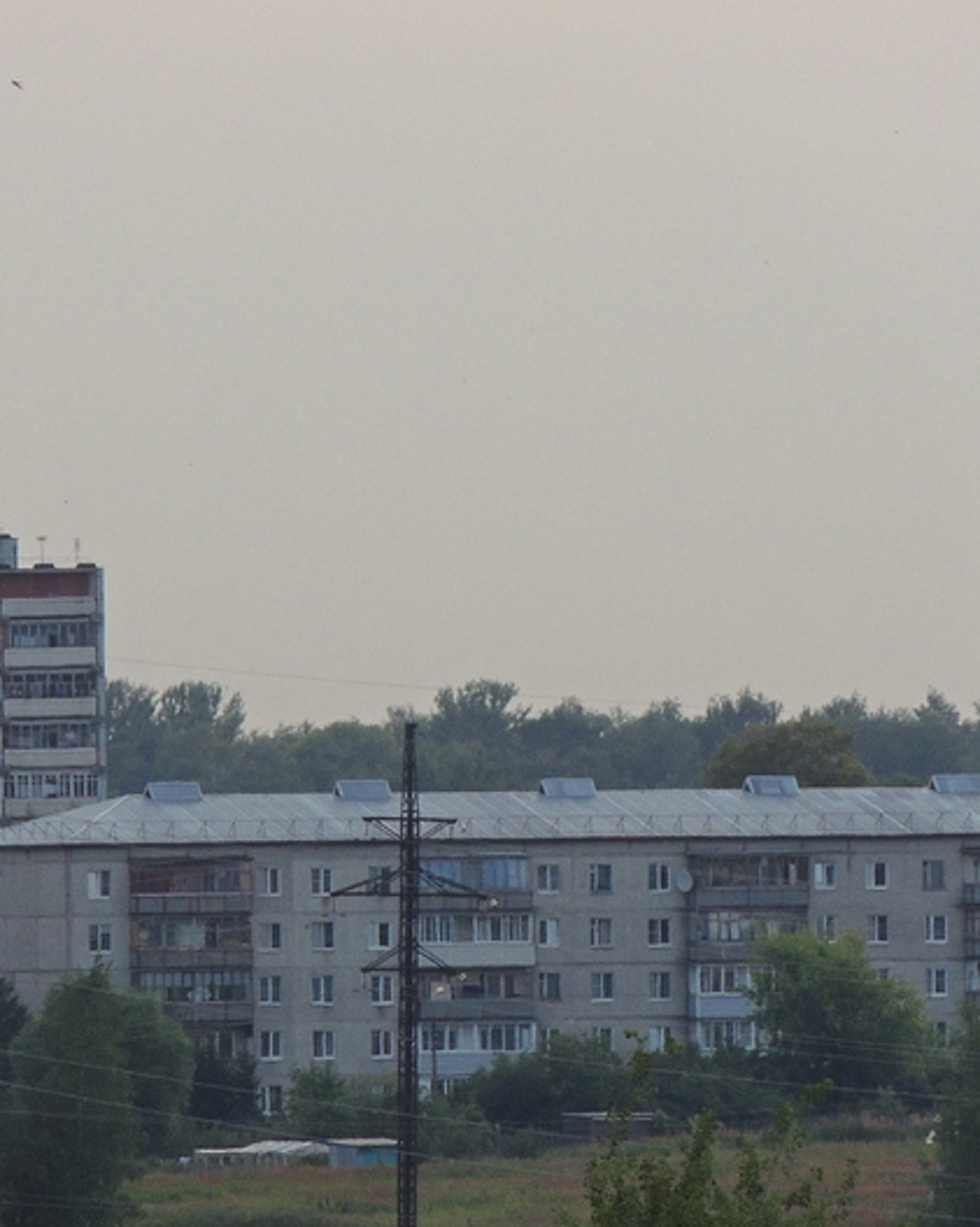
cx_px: 407
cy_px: 590
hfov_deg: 1.6
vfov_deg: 2.0
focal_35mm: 945
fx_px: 34291
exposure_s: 1/250
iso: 400
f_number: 4.9
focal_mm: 107
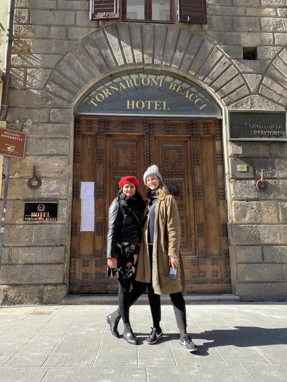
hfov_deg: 53.1
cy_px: 191
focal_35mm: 26
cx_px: 144
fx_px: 287
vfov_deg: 67.3
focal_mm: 4.25
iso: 25
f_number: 1.8
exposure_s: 1/441
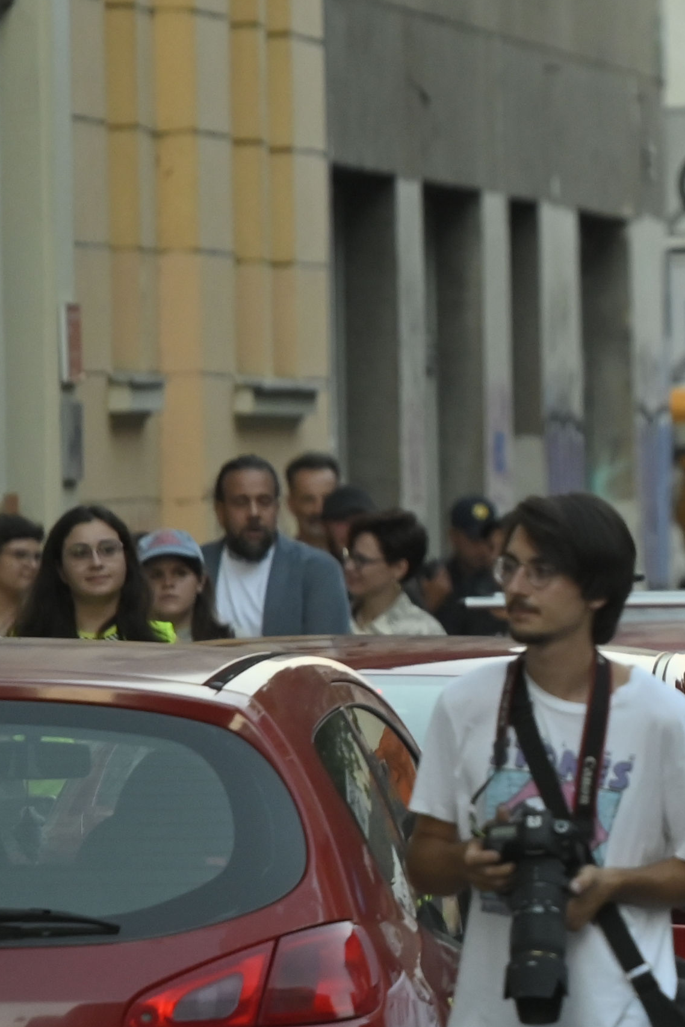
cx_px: 1609
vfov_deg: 2.9
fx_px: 20206
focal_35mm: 708
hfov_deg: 1.9
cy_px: 557
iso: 1250
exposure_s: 1/160
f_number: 4.5
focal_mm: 200
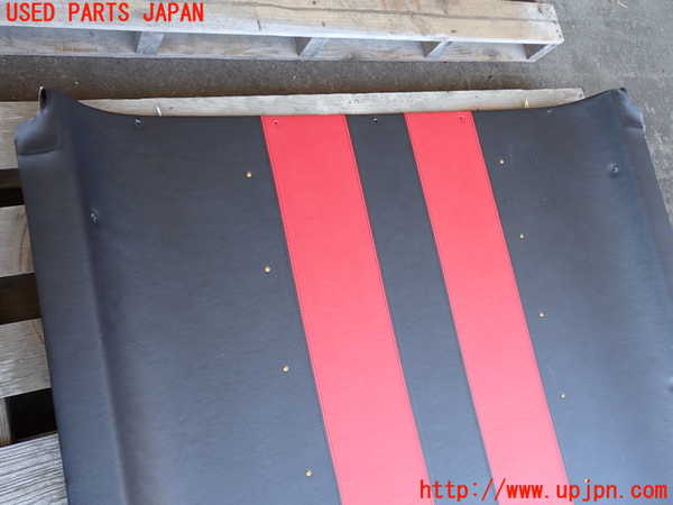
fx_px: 583
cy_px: 252
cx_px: 336
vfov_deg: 46.8
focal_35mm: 30
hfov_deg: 60.0
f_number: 2.3
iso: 100
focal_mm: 5.4
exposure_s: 1/60
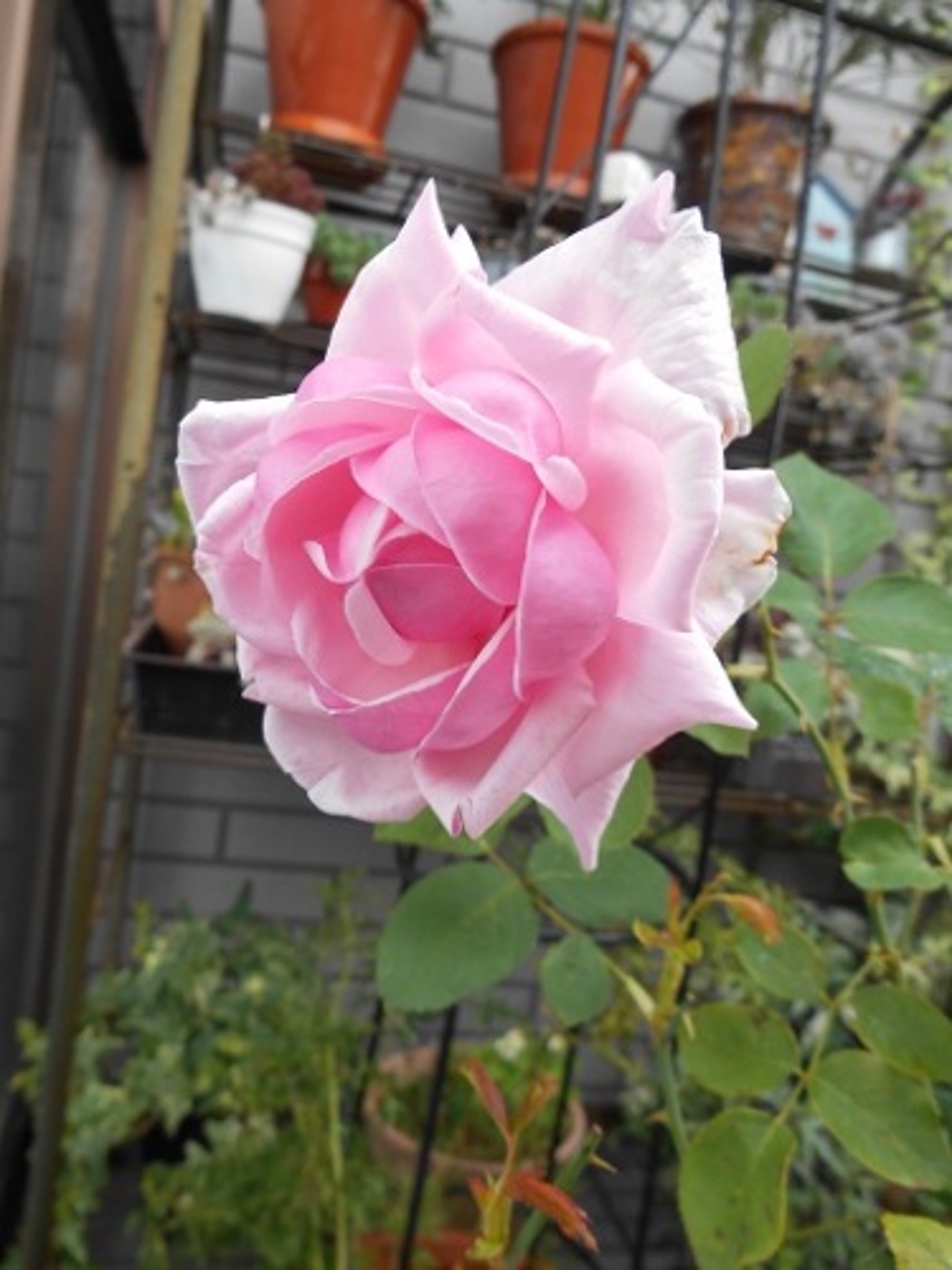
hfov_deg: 53.1
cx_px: 476
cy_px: 635
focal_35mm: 26
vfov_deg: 67.3
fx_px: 953
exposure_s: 1/50
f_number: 3.4
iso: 80
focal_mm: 4.7
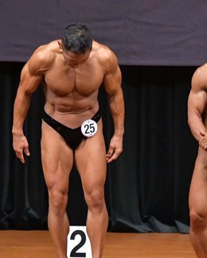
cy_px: 144
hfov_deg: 3.1
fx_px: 3860
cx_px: 172
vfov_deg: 3.8
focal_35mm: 504
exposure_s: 1/400
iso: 6400
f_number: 5.6
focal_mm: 150
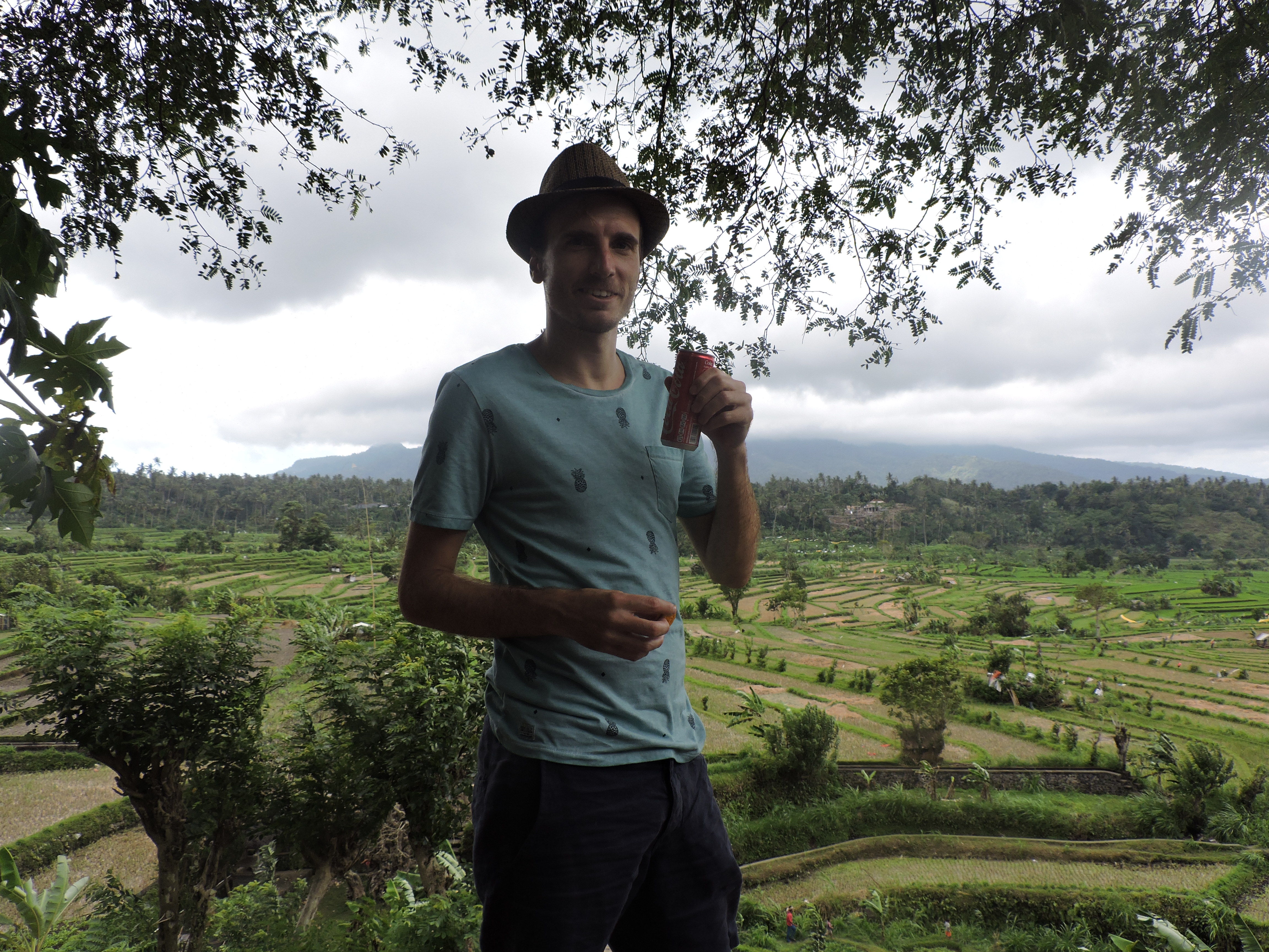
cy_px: 476
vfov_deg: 49.7
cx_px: 634
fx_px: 1026
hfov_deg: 63.4
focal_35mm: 28
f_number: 3.1
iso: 100
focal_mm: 5
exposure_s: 1/500
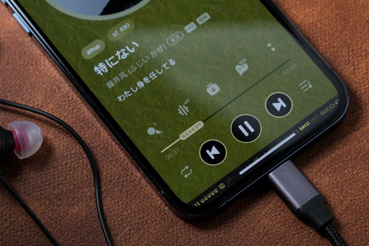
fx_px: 1507
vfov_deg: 9.3
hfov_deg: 13.9
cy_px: 93
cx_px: 105
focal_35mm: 147
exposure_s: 1/60
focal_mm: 60
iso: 320
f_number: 4.5
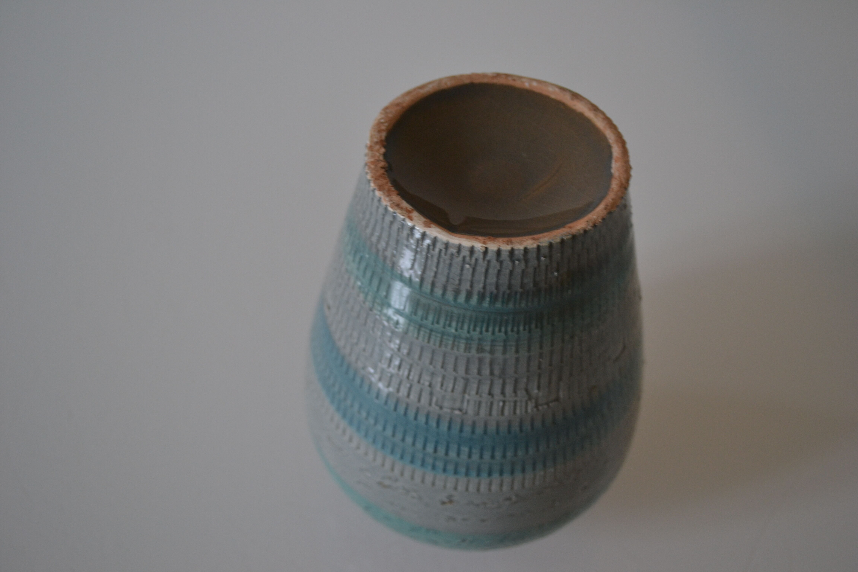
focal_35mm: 48
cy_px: 286
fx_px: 1144
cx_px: 429
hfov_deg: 41.1
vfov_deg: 28.1
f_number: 4.8
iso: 500
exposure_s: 1/15
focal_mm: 32
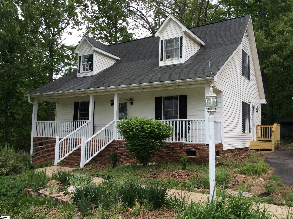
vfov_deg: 42.8
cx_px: 146
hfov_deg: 55.4
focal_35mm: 33
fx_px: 279
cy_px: 110
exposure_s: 1/510
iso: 32
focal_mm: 3.3
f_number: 2.4
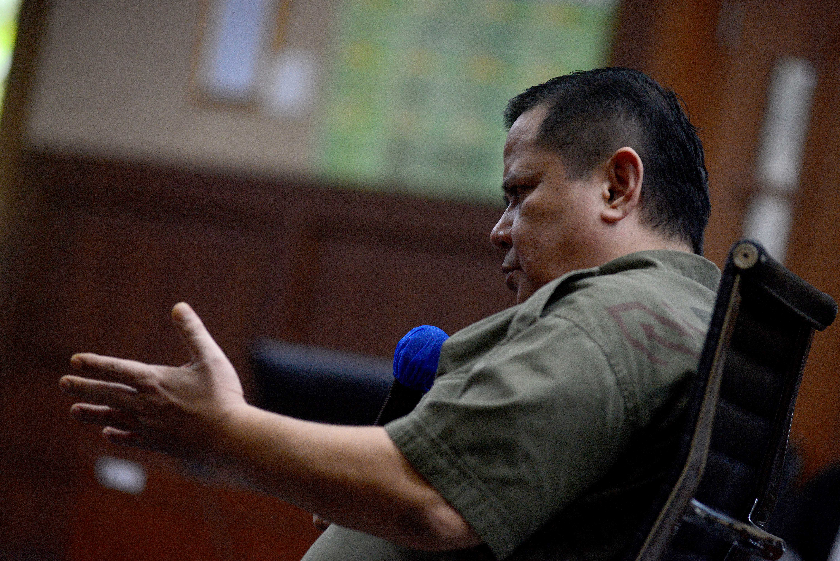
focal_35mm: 155
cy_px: 280
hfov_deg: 13.2
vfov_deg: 8.9
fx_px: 3618
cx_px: 420
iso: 4000
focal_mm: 155
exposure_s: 1/125
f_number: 3.5
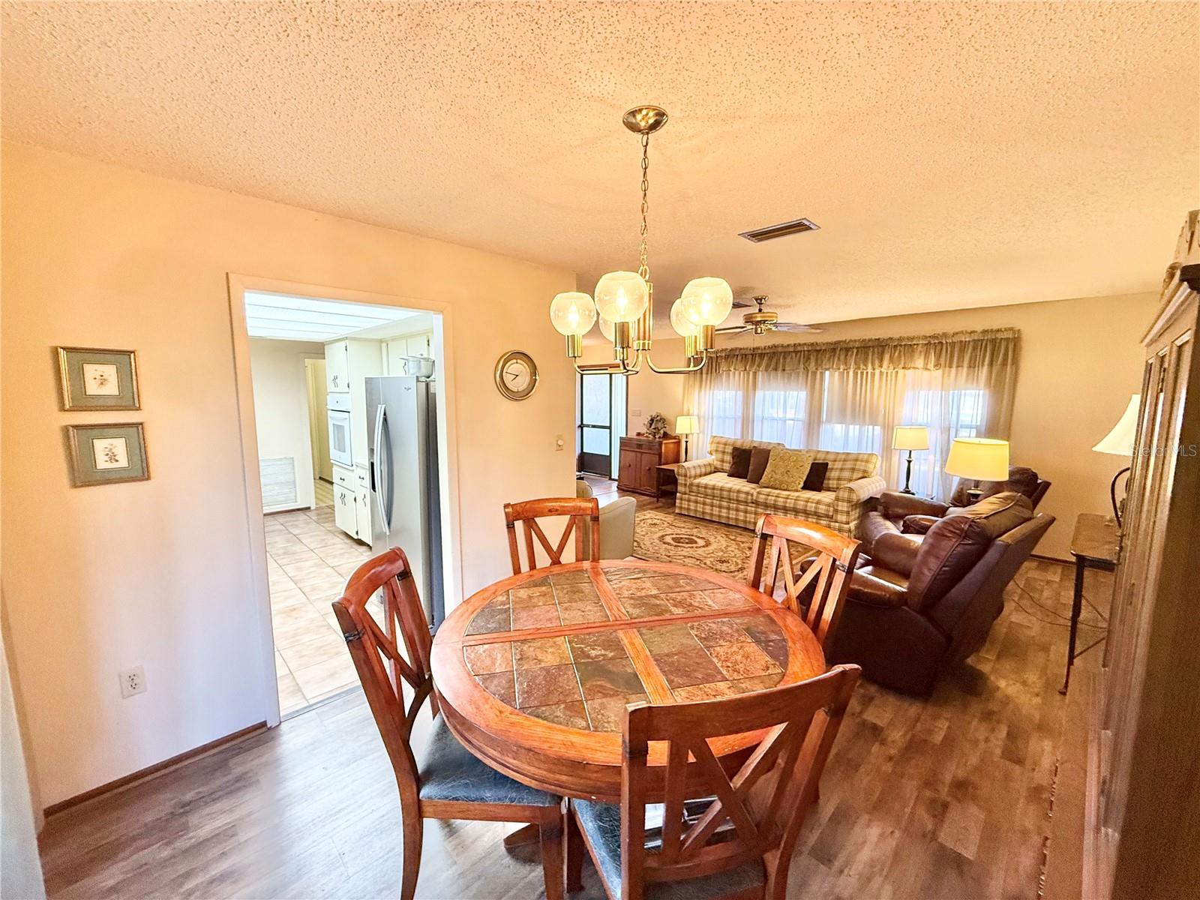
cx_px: 600
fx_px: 485
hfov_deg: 102.1
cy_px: 450
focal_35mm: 14
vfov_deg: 85.7
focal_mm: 2.22
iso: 320
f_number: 2.2
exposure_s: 1/60
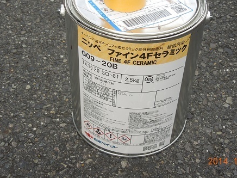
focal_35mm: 55
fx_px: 377
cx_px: 134
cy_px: 81
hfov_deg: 34.9
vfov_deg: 26.5
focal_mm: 8.7
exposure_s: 1/100
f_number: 4
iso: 100
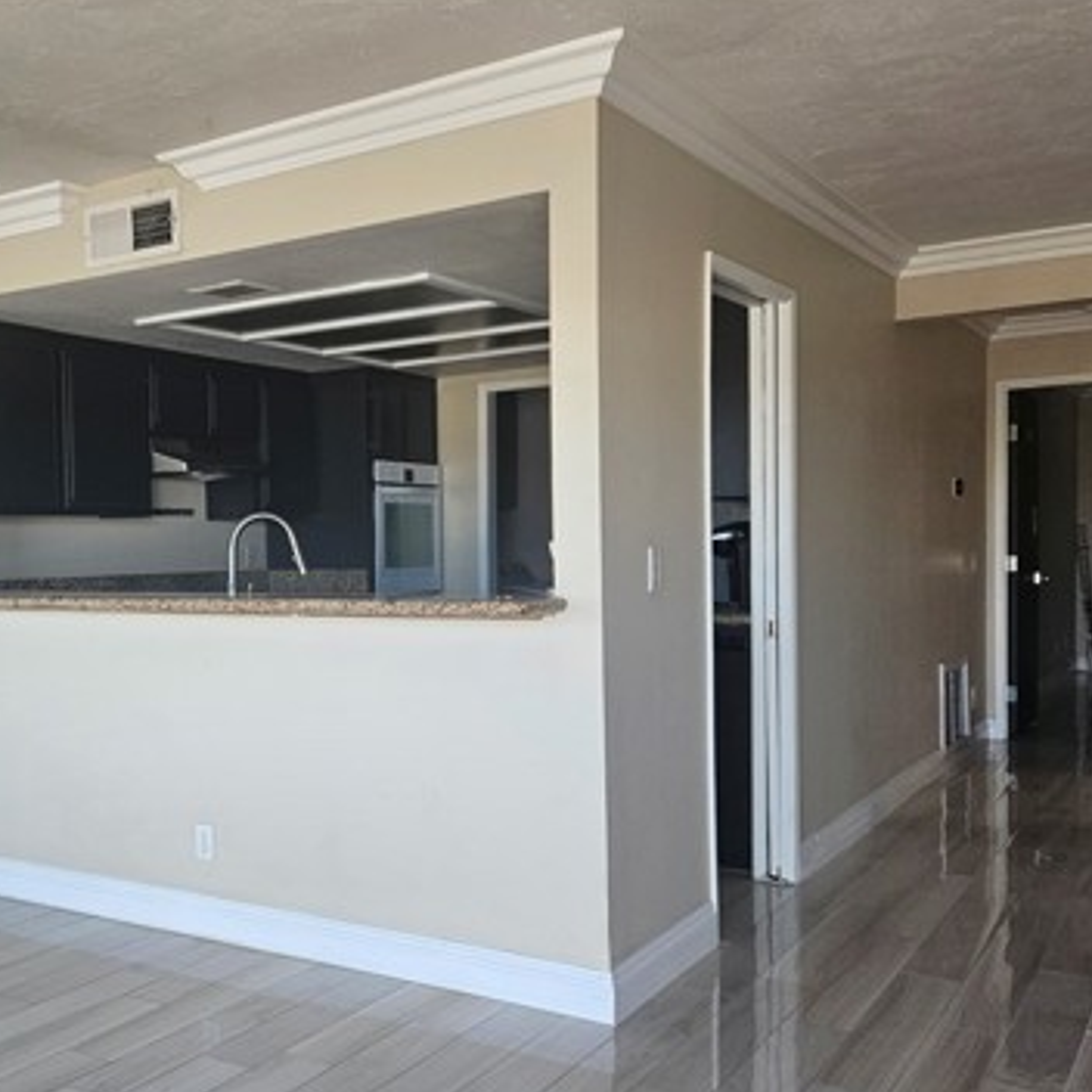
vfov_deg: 44.9
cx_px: 223
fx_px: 1321
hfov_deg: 42.9
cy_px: 602
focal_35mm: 37
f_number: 1.8
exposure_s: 1/359
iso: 200
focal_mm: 5.4
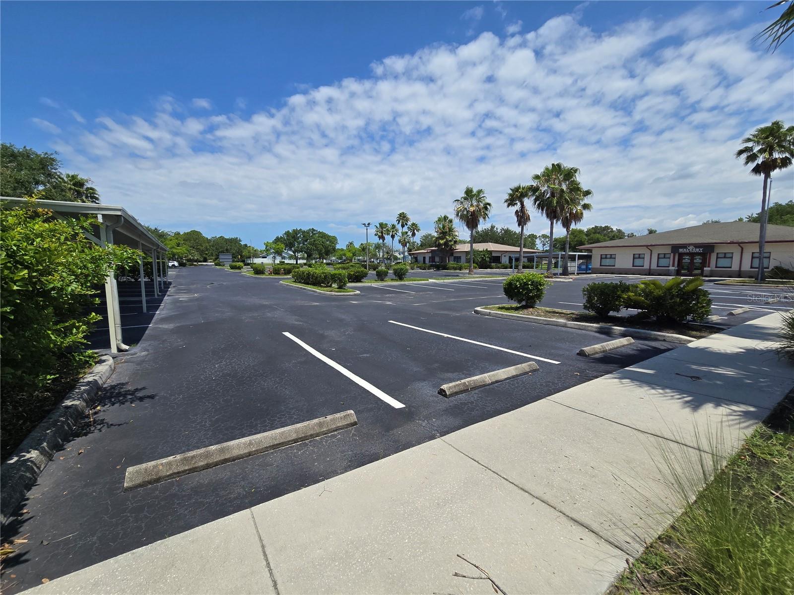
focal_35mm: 13
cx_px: 397
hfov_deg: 106.2
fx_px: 298
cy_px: 298
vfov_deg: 89.9
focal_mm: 2.2
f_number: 2.2
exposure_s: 1/3309
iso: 50
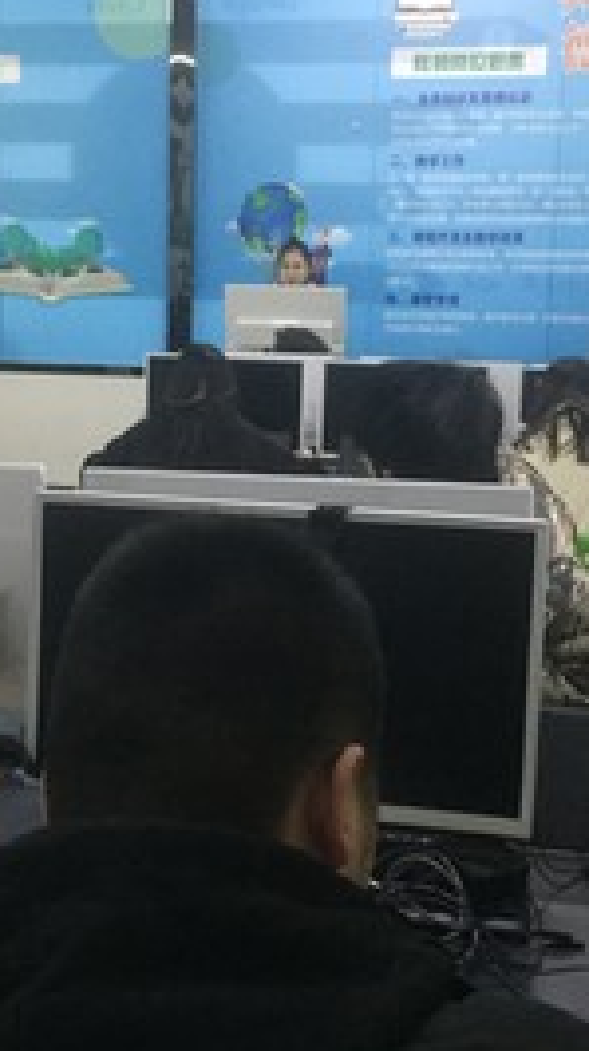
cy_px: 490
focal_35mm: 46
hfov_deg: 25.9
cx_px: 279
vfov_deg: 44.6
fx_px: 1281
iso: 320
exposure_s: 1/17
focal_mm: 4.15
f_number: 2.2
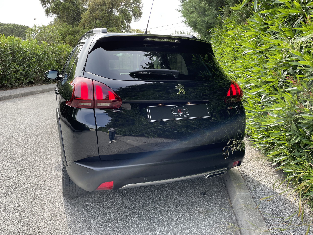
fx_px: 235
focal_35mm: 26
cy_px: 118
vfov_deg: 53.1
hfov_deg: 67.3
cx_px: 156
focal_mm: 4.2
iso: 32
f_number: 1.6
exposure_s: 1/518
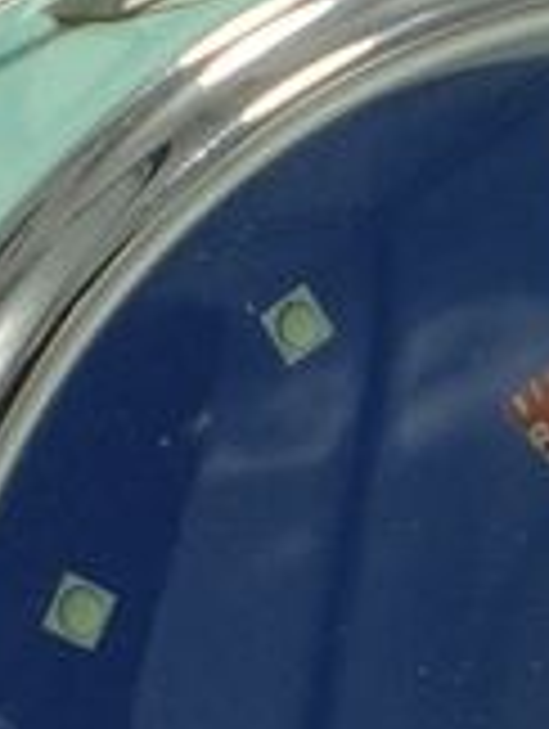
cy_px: 1102
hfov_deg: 4.8
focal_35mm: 311
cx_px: 461
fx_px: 6559
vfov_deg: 6.3
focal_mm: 10.1
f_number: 5.2
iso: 100
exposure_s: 1/50
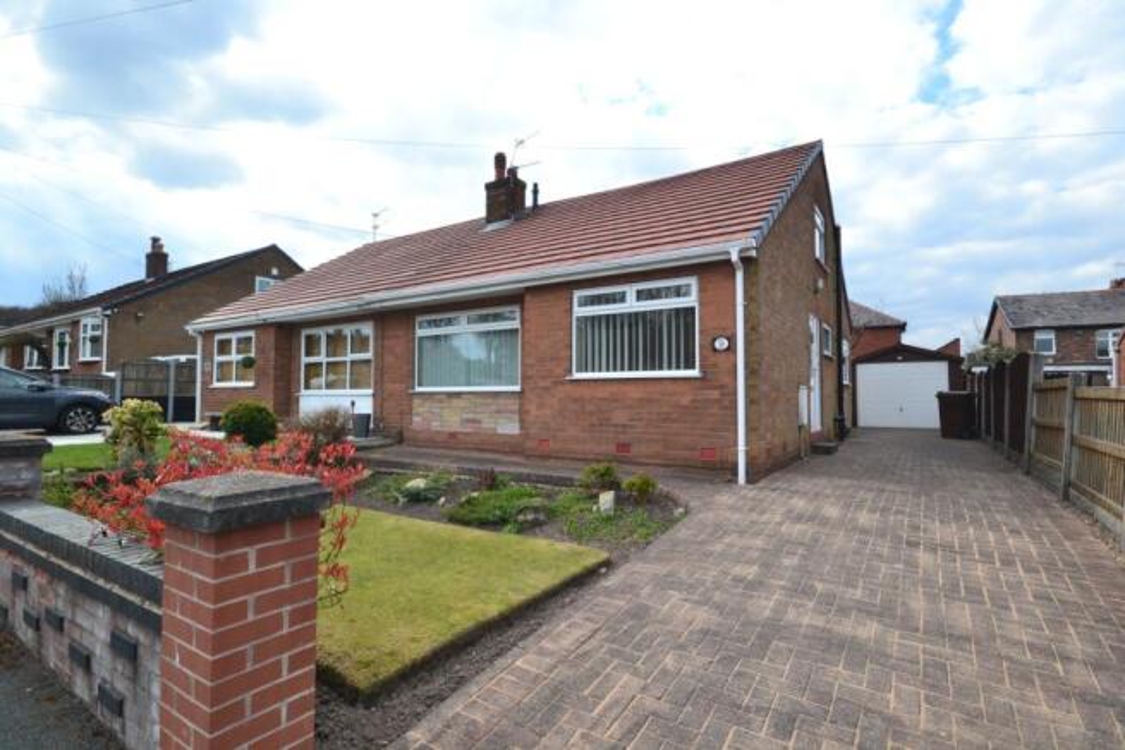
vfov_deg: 67.4
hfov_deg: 90.0
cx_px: 562
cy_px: 375
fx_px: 563
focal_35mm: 18
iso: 400
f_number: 10
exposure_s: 1/250
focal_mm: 12
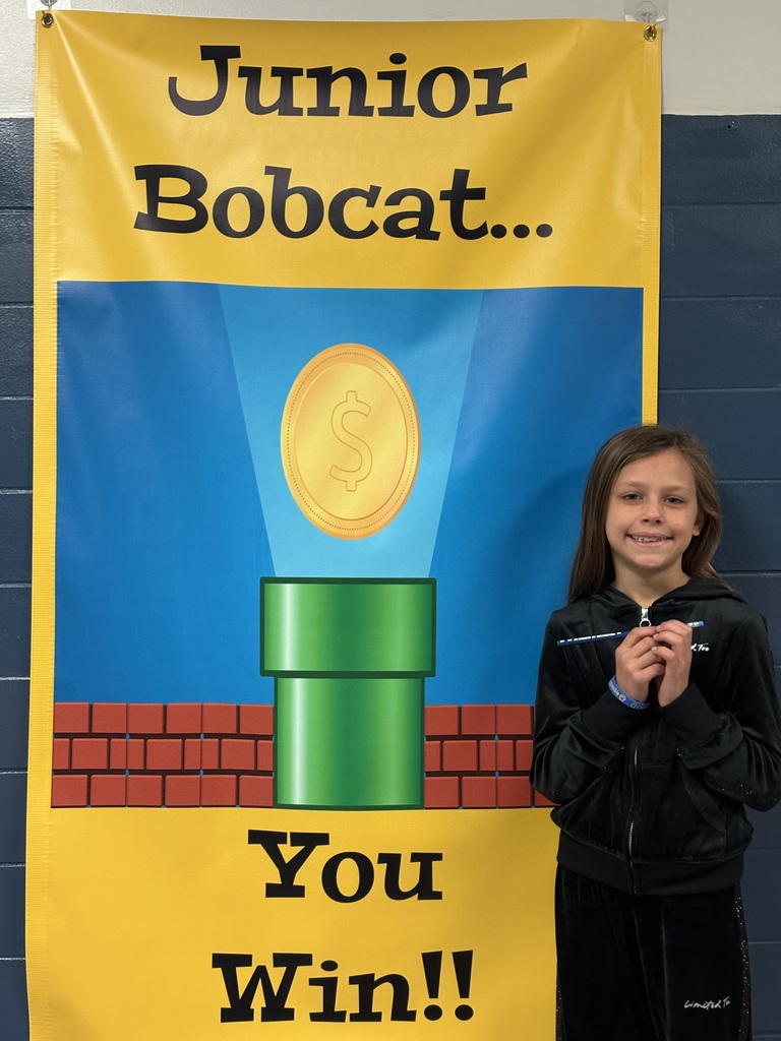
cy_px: 520
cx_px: 390
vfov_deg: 36.8
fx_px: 1564
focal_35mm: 52
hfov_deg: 28.0
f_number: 1.6
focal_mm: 5.96
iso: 160
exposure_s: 1/40
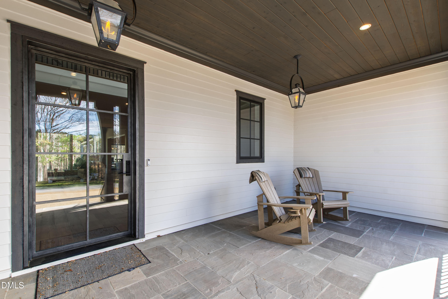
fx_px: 187
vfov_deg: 77.3
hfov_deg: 100.4
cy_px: 150
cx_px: 224
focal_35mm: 15
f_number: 8
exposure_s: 1/15
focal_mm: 10
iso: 100
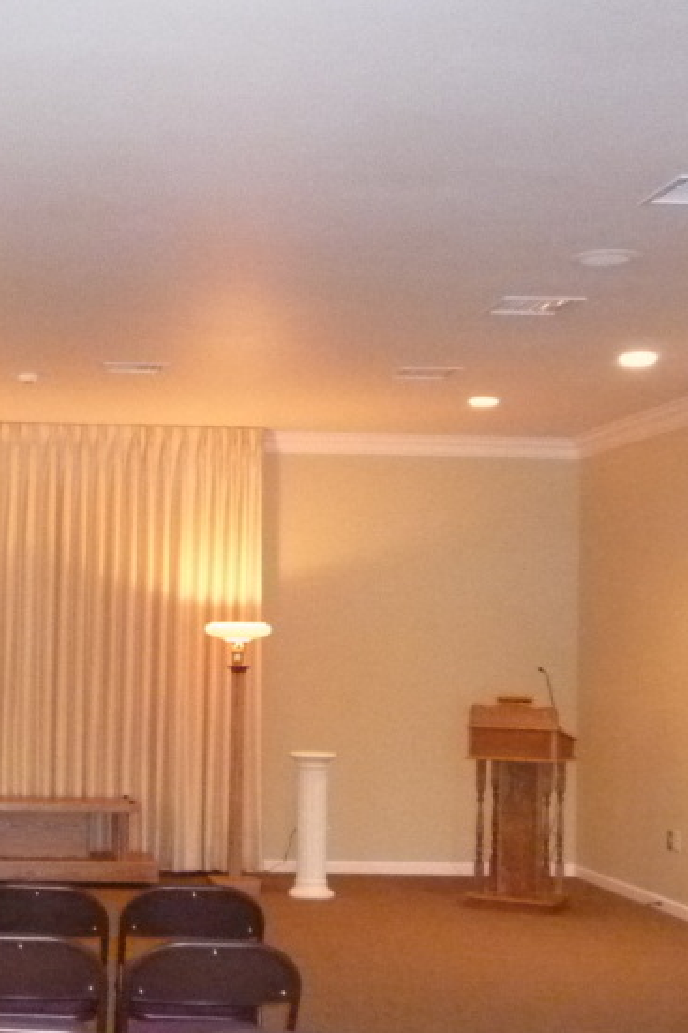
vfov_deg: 34.4
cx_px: 13
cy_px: 630
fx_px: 1664
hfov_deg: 22.5
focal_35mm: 58
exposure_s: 1/30
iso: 1000
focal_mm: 5.2
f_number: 3.3
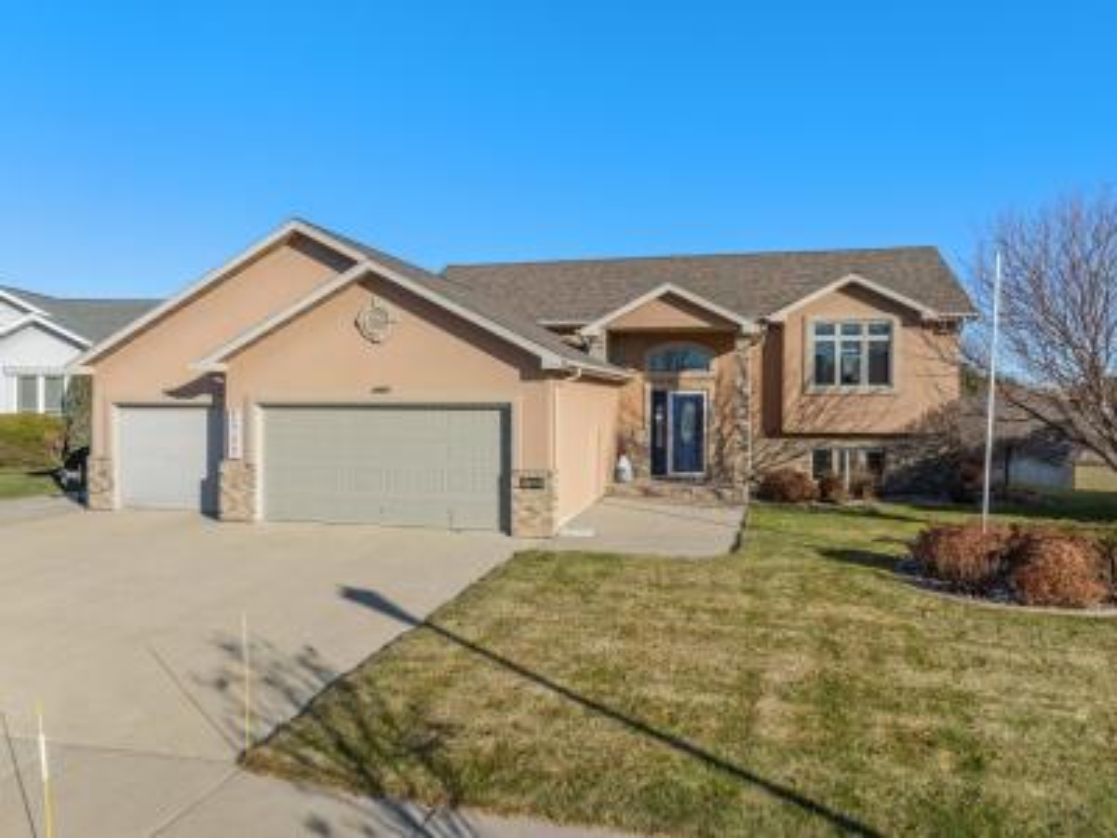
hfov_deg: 71.6
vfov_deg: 56.8
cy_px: 419
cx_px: 558
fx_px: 774
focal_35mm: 24
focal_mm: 12.29
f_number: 6.3
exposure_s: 1/400
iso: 100
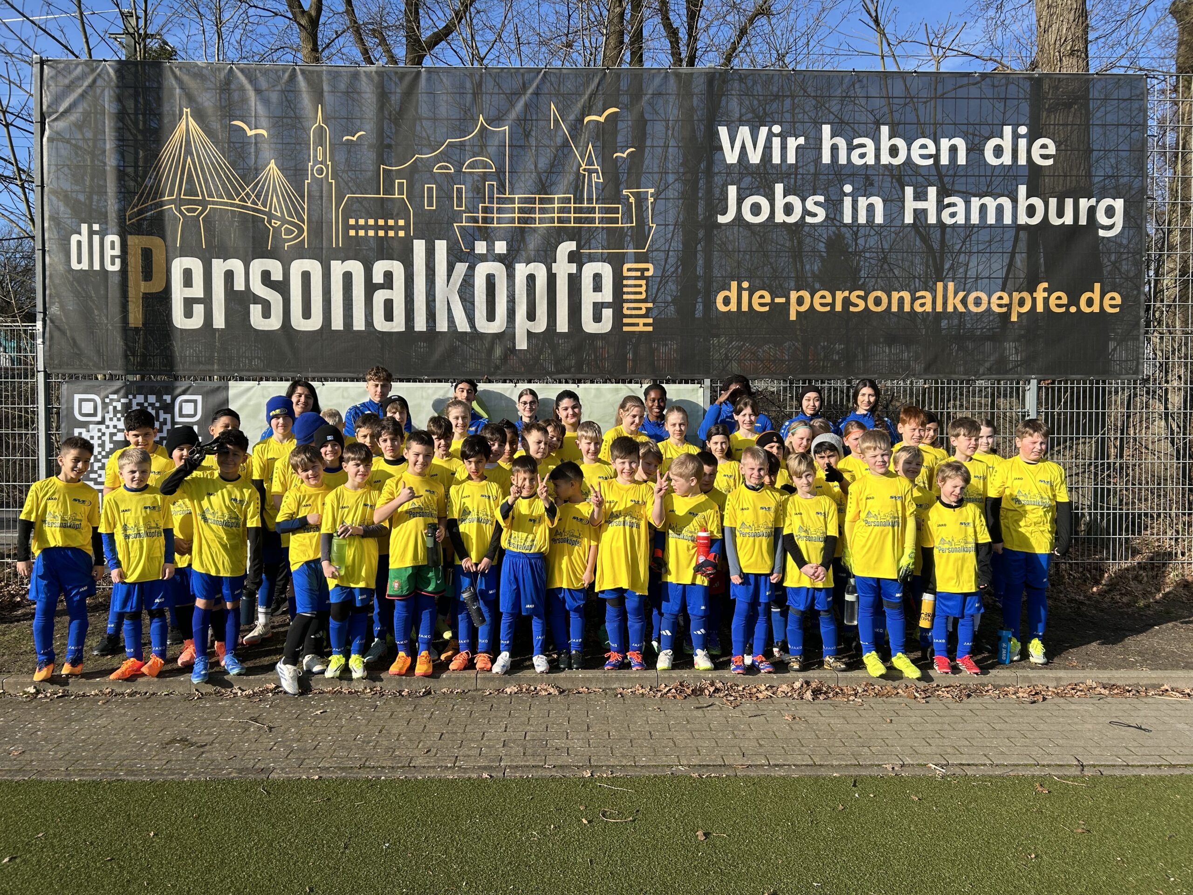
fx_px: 896
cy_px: 448
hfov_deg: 67.3
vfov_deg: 53.1
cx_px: 596
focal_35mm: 26
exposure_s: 1/2994
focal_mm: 5.7
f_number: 1.5
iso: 50
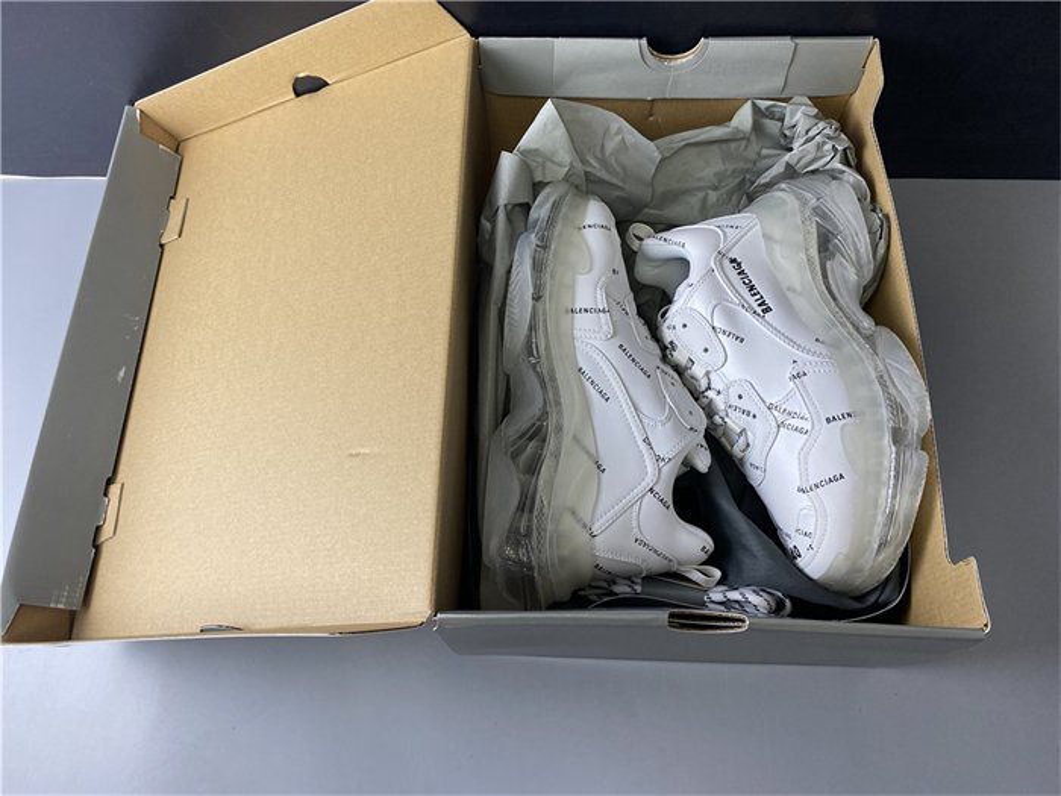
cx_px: 530
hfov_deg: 67.3
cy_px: 398
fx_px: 797
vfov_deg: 53.1
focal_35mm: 26
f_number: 1.8
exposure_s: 1/100
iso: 100
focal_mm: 4.25
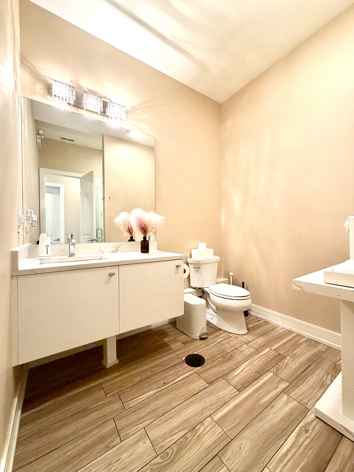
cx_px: 177
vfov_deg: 102.1
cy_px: 236
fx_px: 191
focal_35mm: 14
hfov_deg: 85.7
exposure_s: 1/60
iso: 250
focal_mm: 2.22
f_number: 2.2
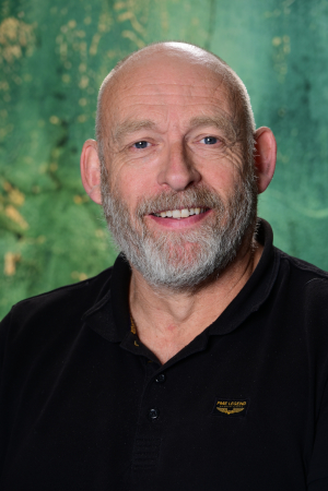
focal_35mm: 145
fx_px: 1982
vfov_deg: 14.2
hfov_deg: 9.5
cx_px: 164
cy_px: 246
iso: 200
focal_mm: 145
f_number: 8
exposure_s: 1/125
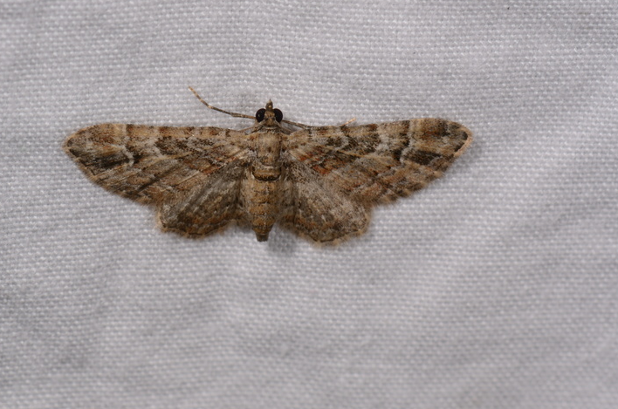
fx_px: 2442
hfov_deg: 14.4
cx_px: 278
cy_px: 216
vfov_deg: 9.6
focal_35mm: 143
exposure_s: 1/60
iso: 100
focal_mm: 85
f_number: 25
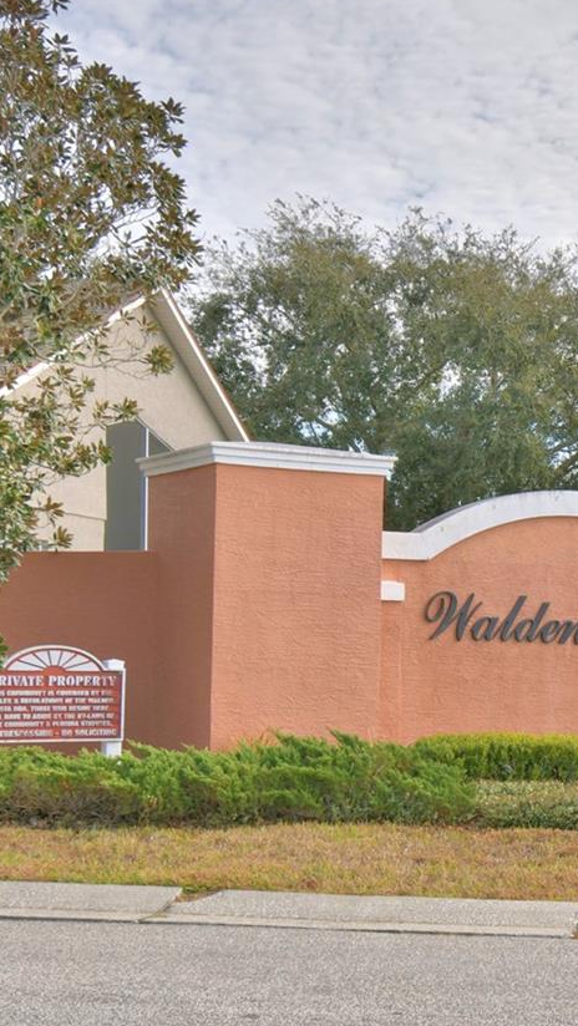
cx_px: 615
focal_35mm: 61
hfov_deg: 19.0
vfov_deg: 34.3
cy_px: 573
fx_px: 1661
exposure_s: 1/250
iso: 100
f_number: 10
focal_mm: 20
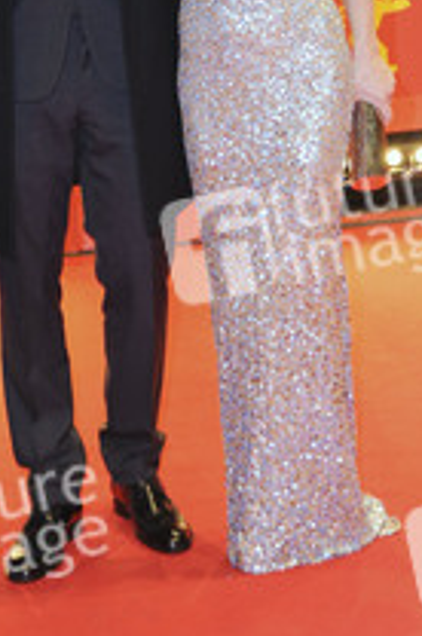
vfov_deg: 19.0
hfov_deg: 12.8
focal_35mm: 106
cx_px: 40
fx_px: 1870
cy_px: 80
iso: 1000
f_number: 5
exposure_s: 1/125
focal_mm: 55
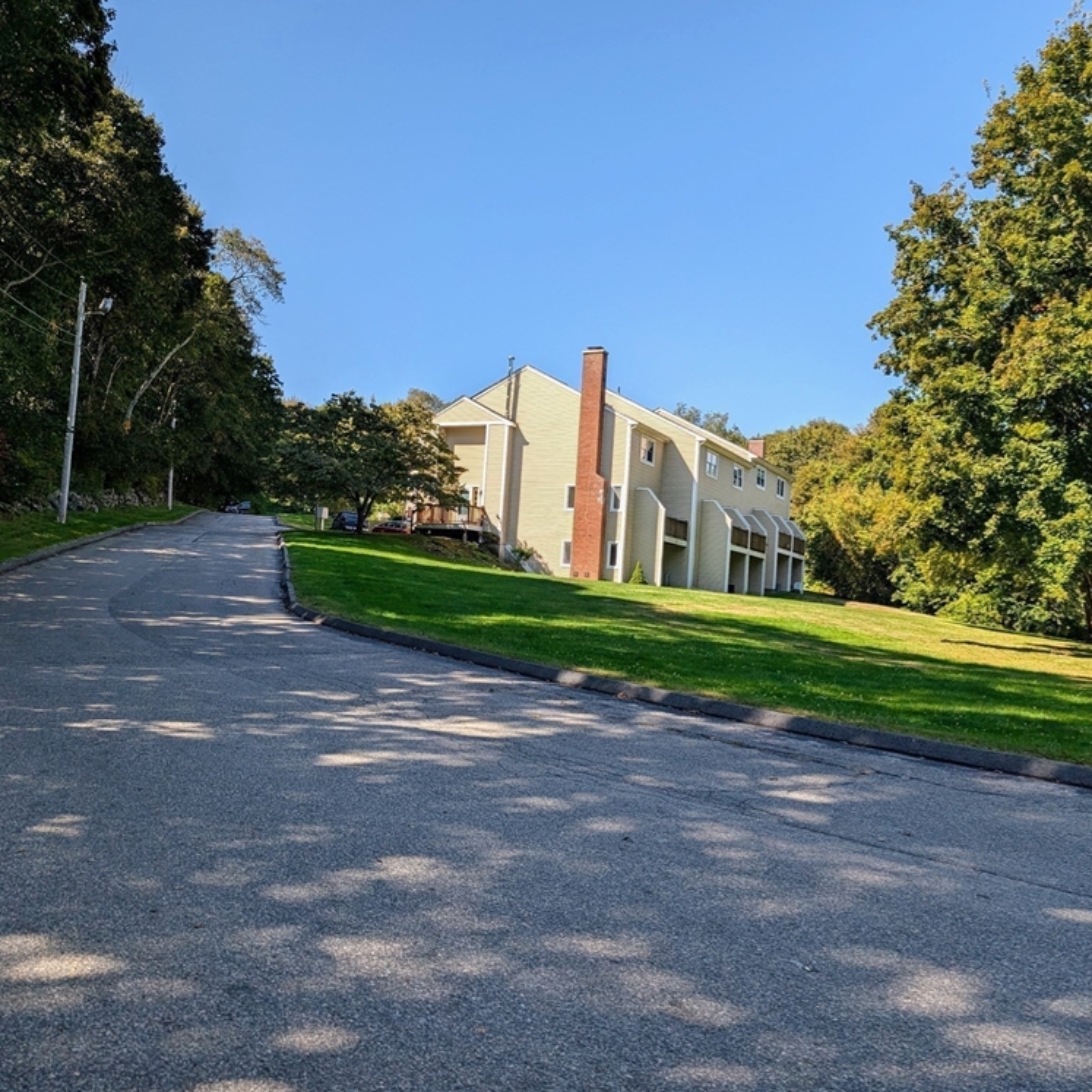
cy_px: 556
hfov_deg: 55.5
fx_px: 1035
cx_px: 484
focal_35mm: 29
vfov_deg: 55.6
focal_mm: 6.9
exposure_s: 1/907
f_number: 1.68
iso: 20
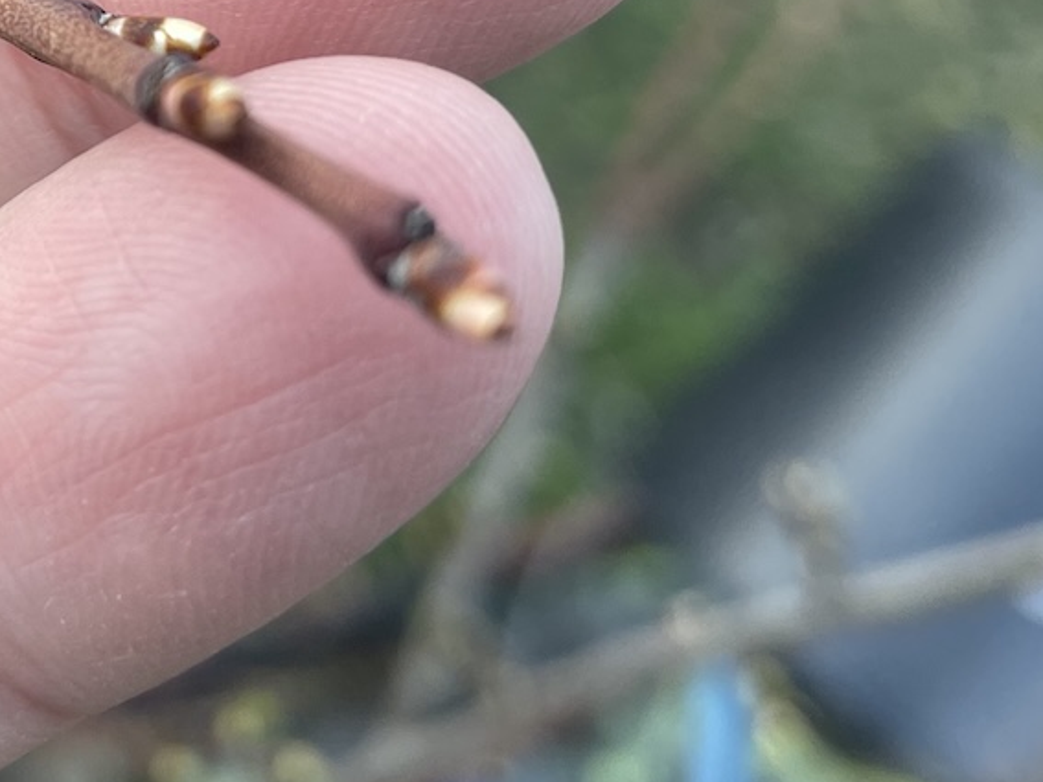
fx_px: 2229
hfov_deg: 24.6
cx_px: -91
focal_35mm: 74
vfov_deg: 19.2
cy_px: -29
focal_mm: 4.2
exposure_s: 1/121
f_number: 1.6
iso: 32
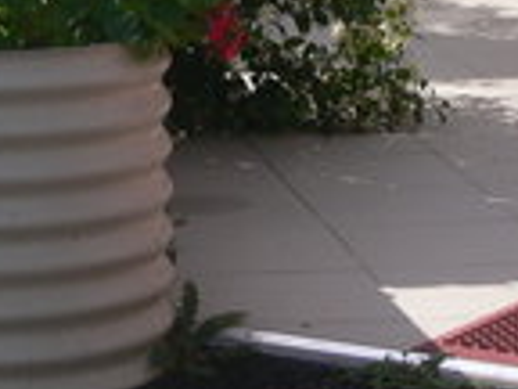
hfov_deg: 9.7
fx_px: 3038
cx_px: 320
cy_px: -119
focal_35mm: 203
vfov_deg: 7.2
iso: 80
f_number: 7.5
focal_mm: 10.1
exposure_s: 1/200
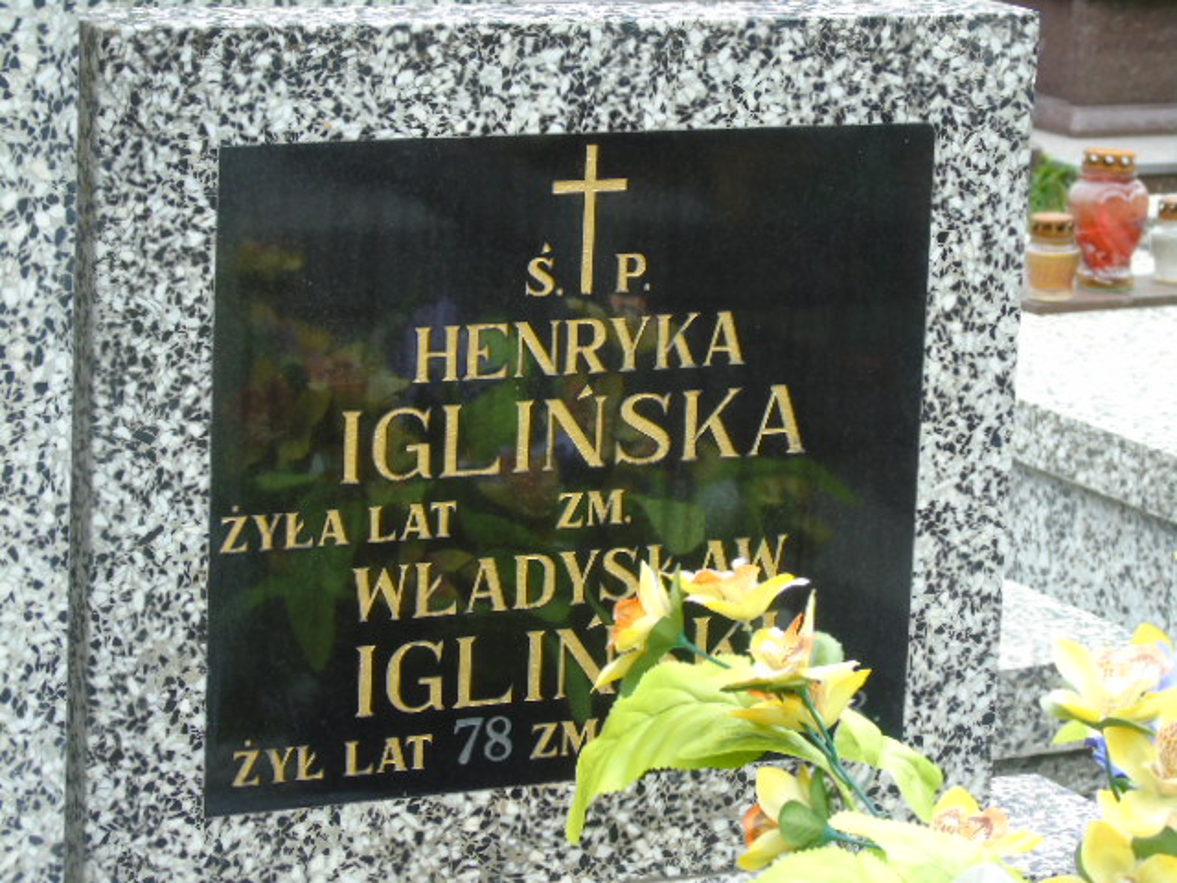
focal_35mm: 124
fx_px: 4216
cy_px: 442
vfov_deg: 12.0
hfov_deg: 15.9
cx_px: 588
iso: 160
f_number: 4.6
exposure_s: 1/80
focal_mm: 22
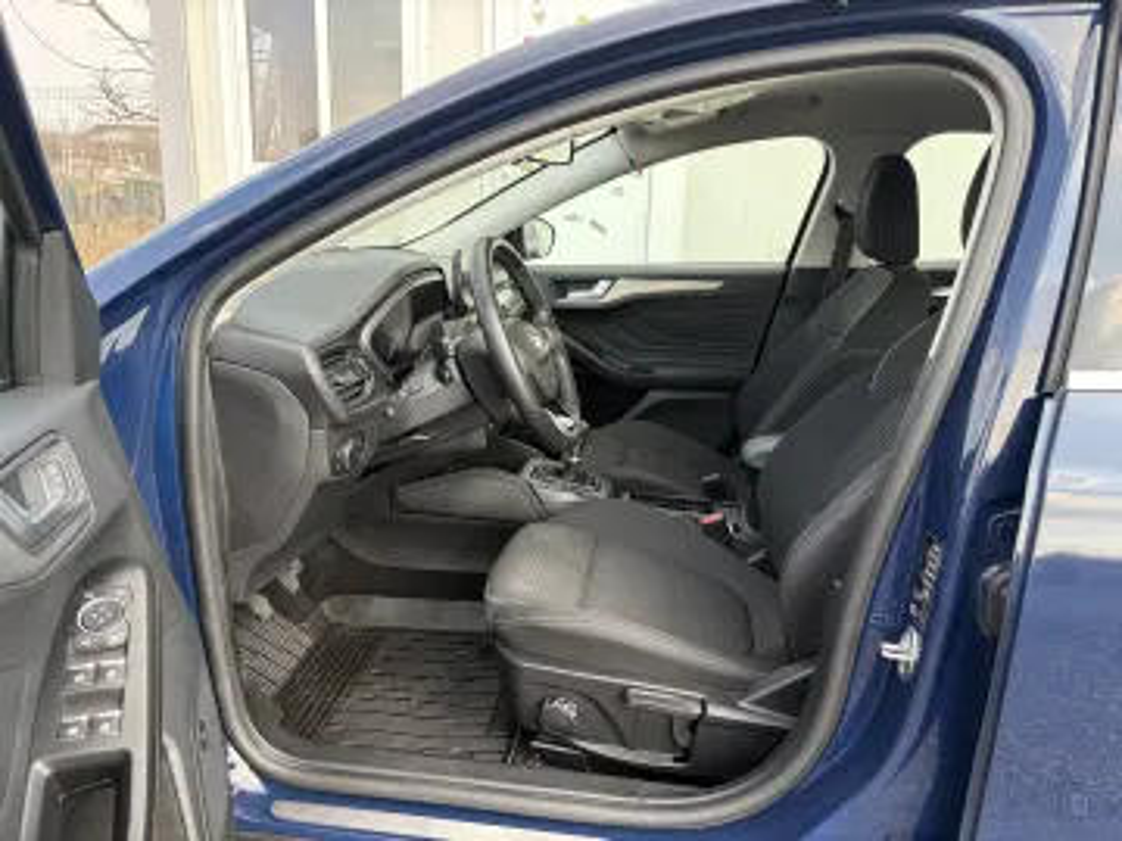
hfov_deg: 67.3
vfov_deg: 53.1
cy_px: 420
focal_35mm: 26
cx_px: 561
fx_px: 843
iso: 50
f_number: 1.6
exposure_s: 1/236
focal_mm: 5.96
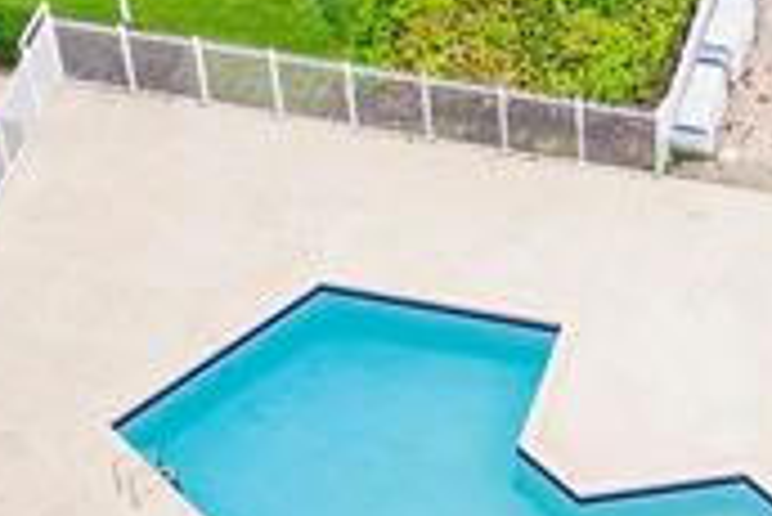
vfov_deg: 10.4
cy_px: -135
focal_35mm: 130
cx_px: 723
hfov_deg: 15.5
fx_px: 2790
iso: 100
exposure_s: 1/80
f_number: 3.5
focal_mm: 10.26
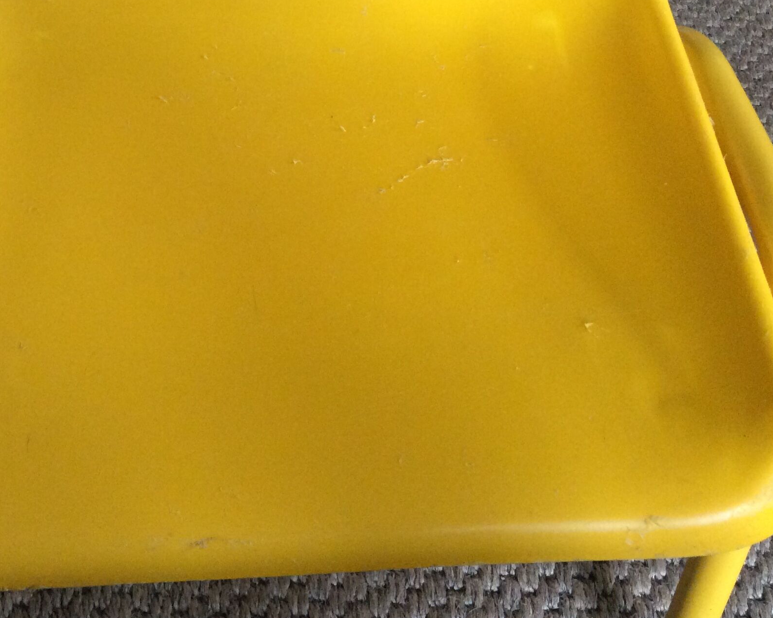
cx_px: 249
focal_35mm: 51
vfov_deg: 29.4
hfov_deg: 36.2
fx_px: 1167
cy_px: 192
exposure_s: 1/25
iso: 200
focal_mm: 3.3
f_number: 2.4
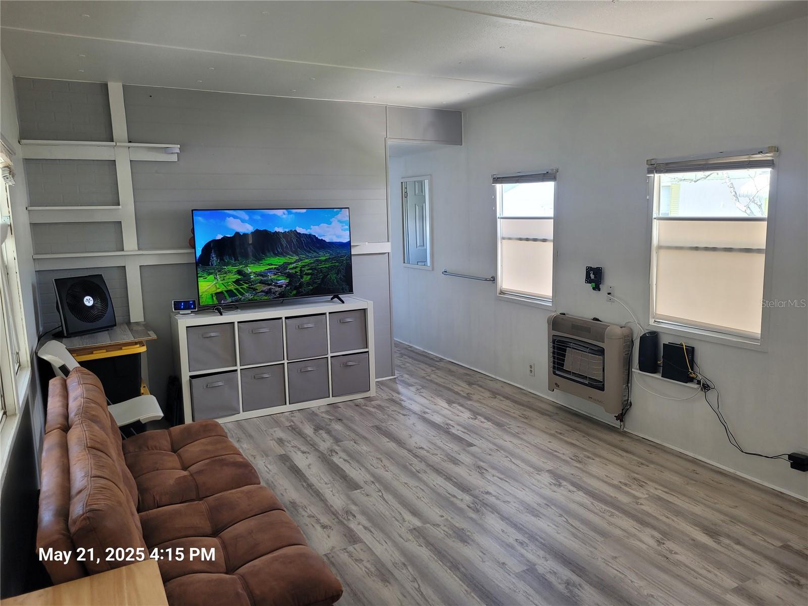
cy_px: 303
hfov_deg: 67.3
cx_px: 404
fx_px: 607
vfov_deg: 53.1
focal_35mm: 26
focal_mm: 5.4
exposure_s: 1/120
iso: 80
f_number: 1.8
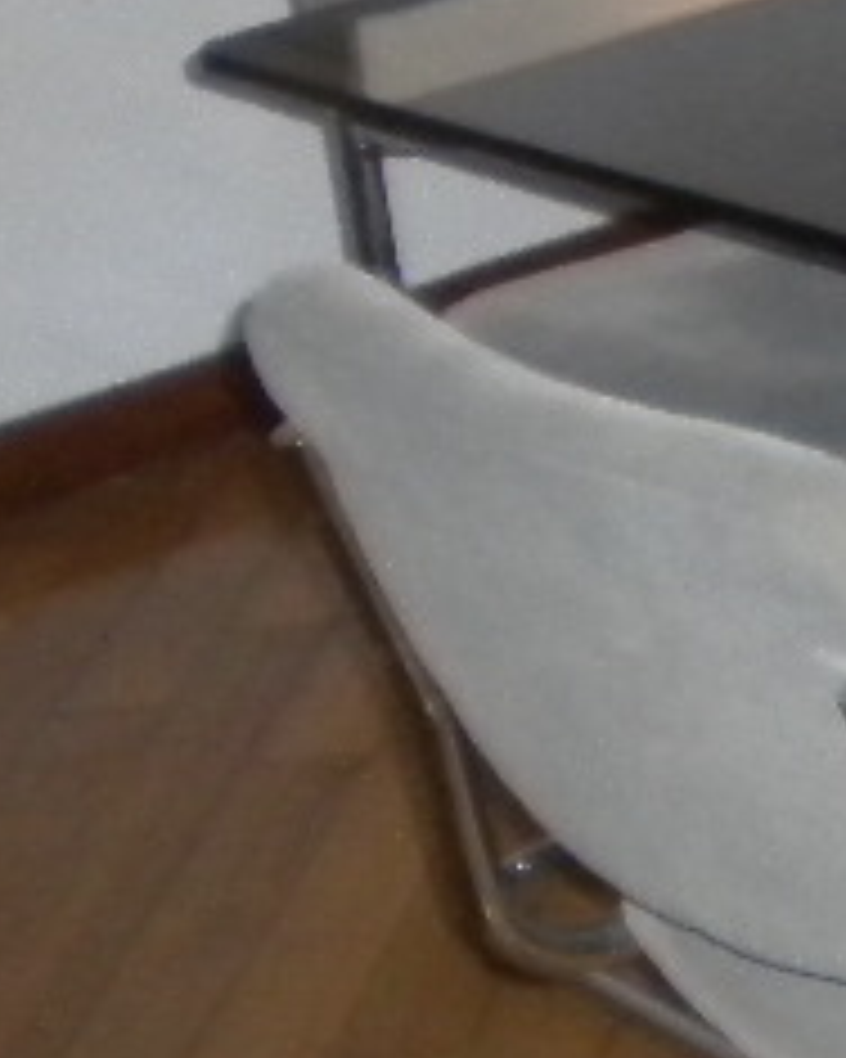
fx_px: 4663
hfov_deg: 9.2
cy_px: -162
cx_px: 2088
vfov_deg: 12.7
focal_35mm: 149
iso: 400
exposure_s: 1/30
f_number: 3.1
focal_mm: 6.3
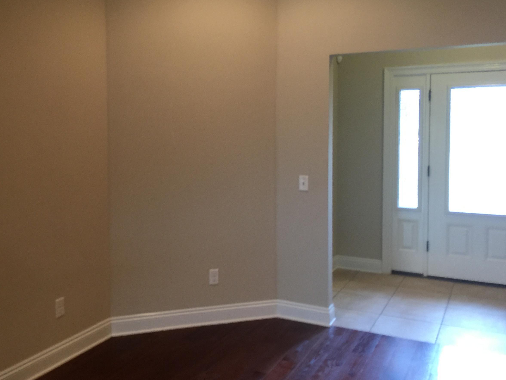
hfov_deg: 49.9
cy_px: 162
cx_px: 206
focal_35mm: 37
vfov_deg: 38.6
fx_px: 541
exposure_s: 1/15
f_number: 2.2
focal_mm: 4.15
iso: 64
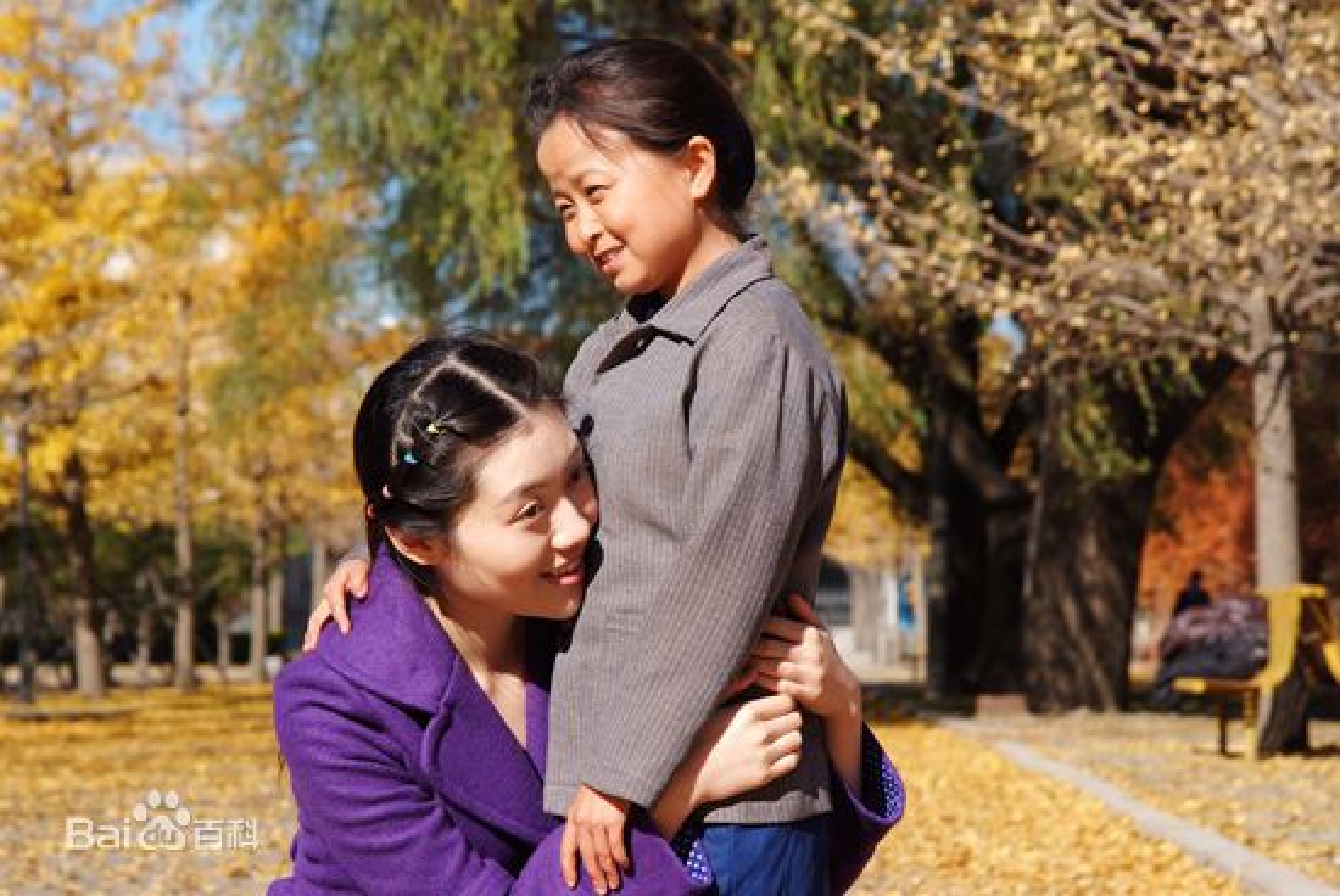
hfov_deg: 17.0
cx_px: 670
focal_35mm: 120
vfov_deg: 11.5
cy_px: 448
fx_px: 4471
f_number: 9
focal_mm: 80
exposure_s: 1/200
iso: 100
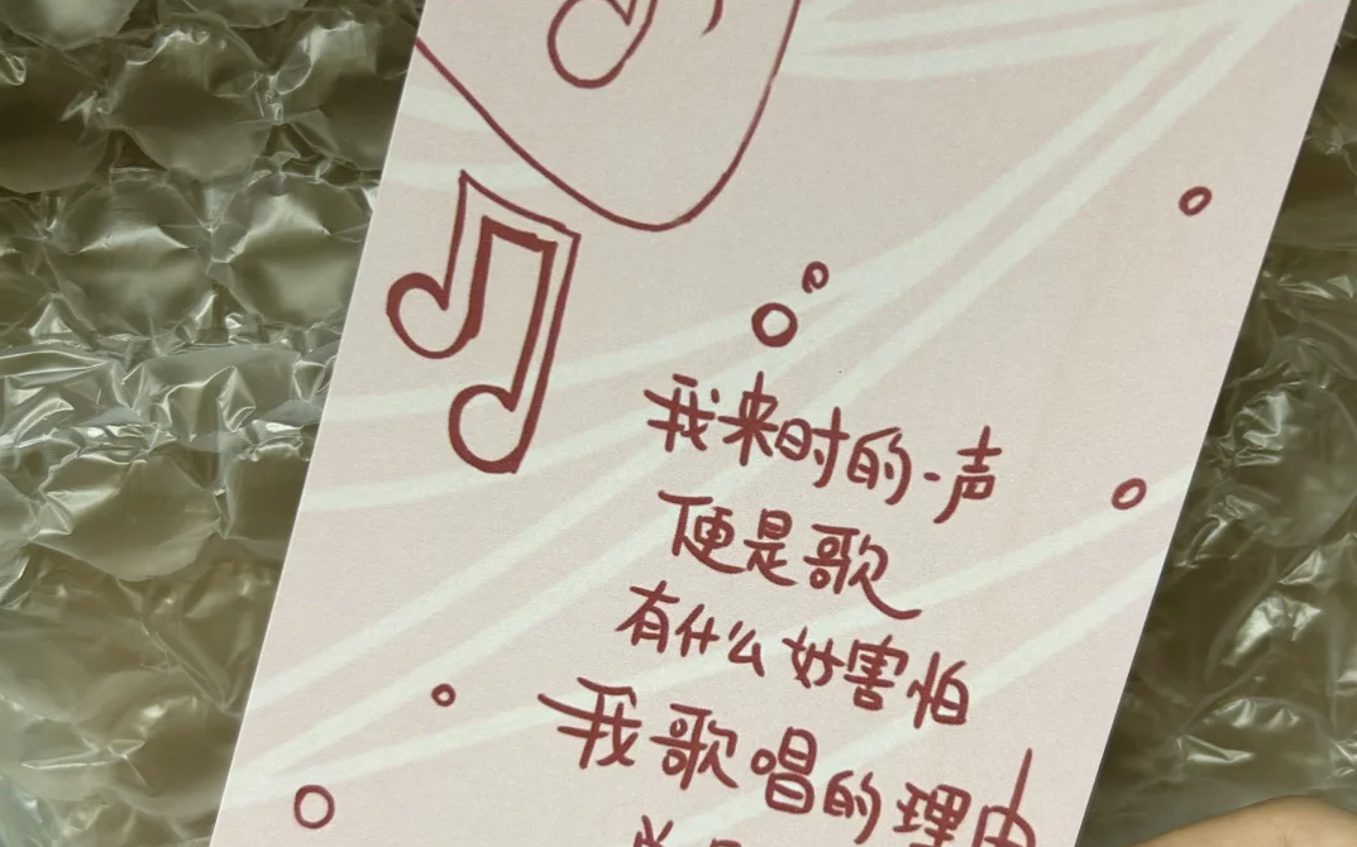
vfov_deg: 34.1
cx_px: 680
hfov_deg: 52.8
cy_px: 574
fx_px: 1368
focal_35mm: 37
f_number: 1.5
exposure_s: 1/50
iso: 100
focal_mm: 5.7
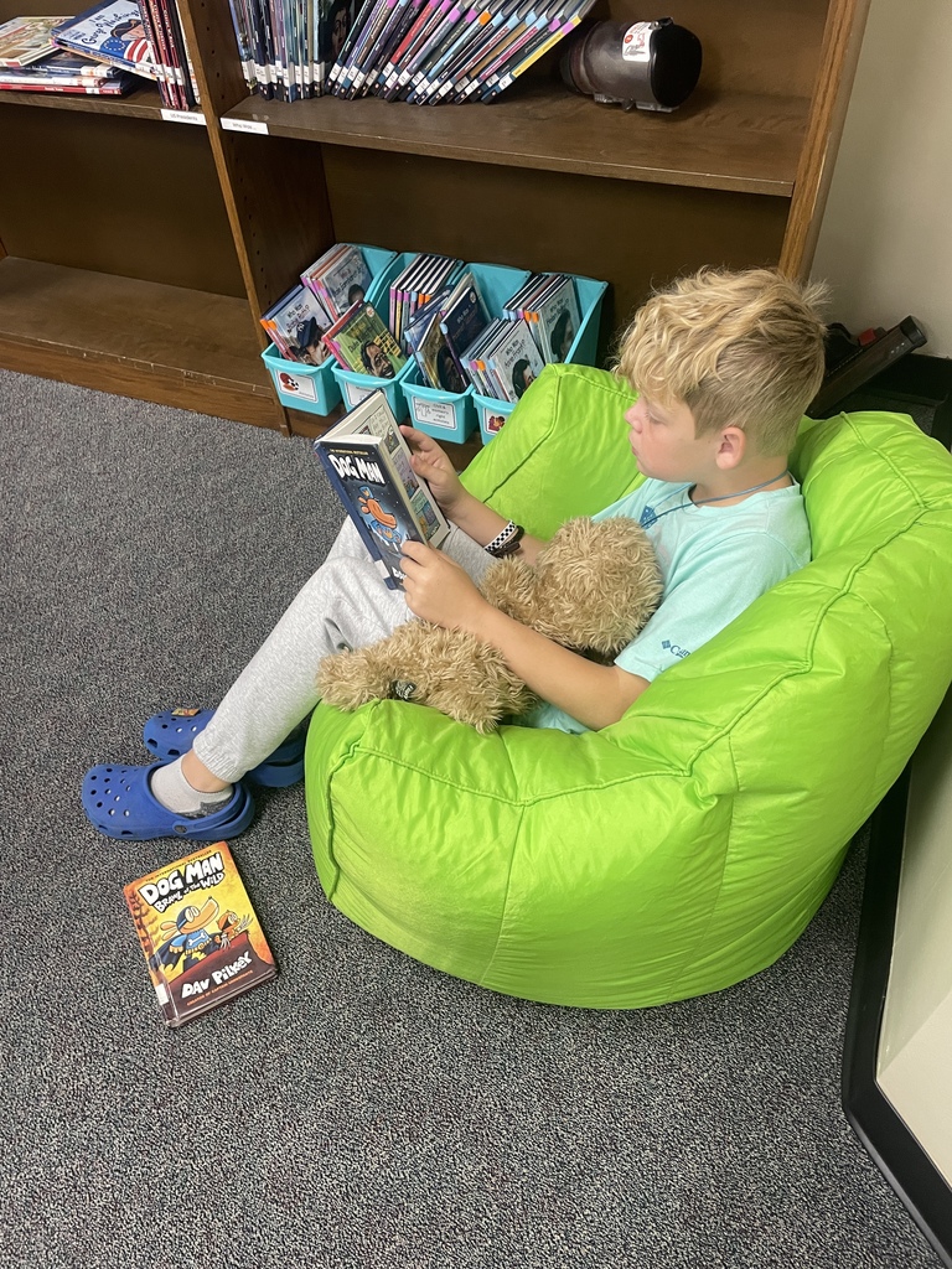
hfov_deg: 53.1
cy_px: 634
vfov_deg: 67.3
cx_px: 476
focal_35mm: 26
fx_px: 953
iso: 160
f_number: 1.6
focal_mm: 4.2
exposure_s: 1/60
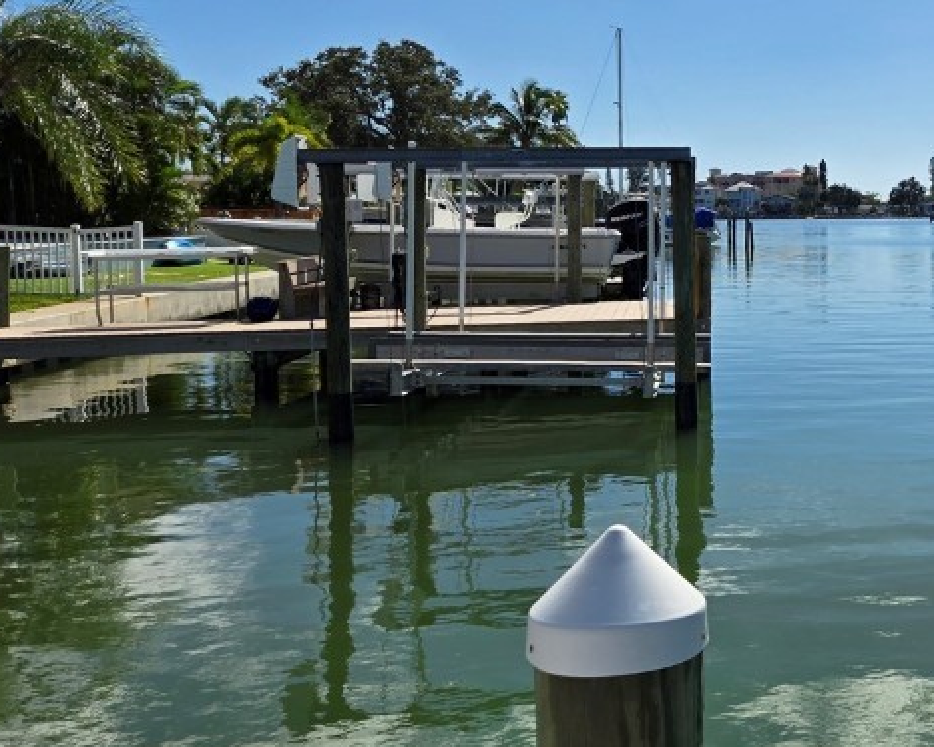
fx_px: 1354
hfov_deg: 34.7
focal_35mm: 49
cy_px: 255
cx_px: 928
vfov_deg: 30.6
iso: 25
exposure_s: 1/3436
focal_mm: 5.4
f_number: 1.8
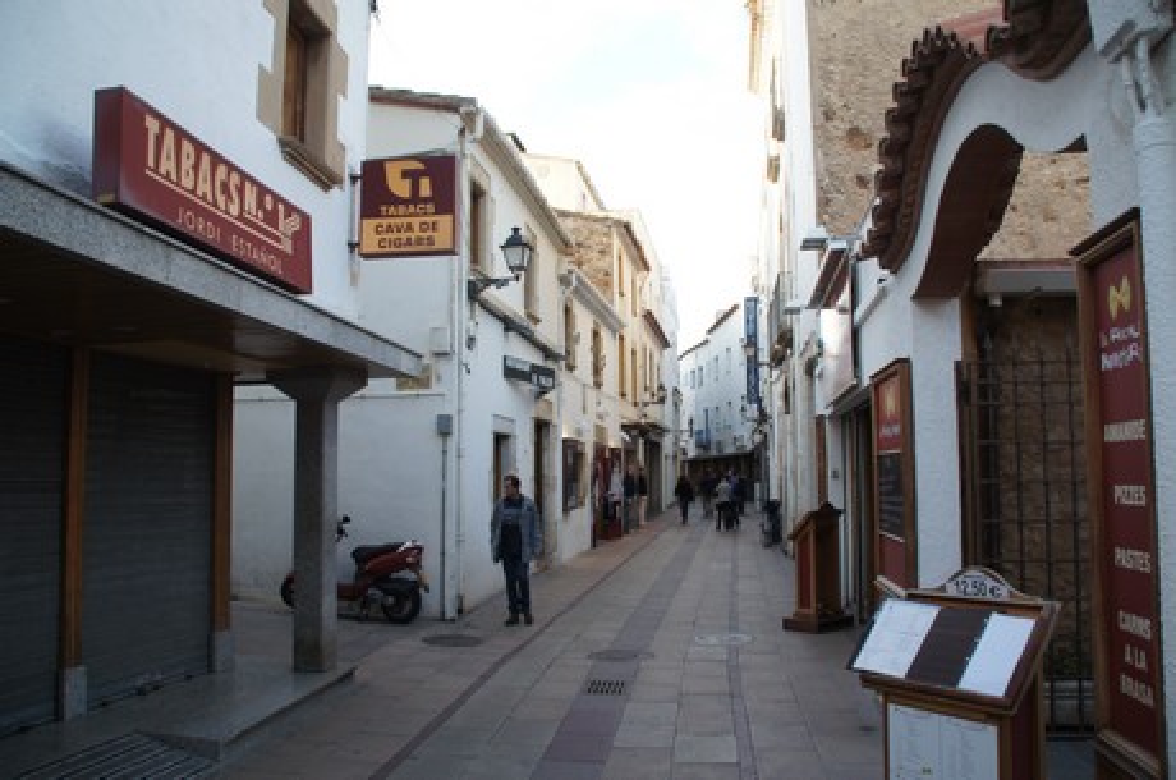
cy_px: 390
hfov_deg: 67.5
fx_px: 880
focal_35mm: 27
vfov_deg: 47.8
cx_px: 588
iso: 100
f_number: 5
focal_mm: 18
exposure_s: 1/60
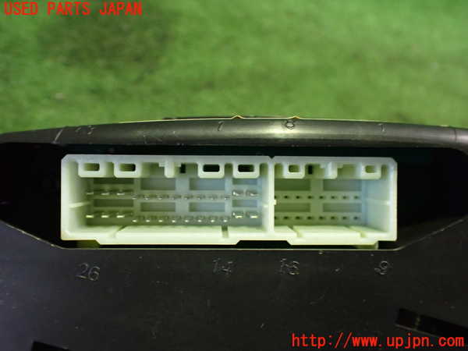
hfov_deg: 60.0
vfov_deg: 46.8
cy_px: 176
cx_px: 234
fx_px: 406
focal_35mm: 30
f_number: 2.3
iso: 800
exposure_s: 1/30
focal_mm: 5.4
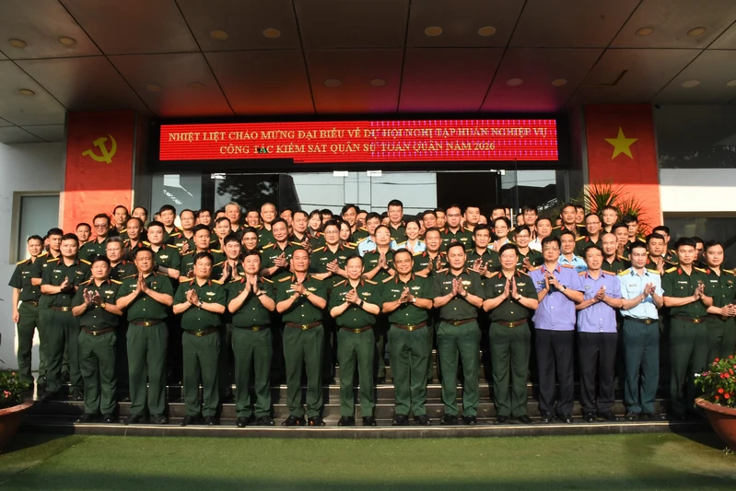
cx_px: 368
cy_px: 246
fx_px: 552
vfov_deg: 47.9
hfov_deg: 67.4
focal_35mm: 27
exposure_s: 1/160
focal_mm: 18
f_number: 22
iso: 1250
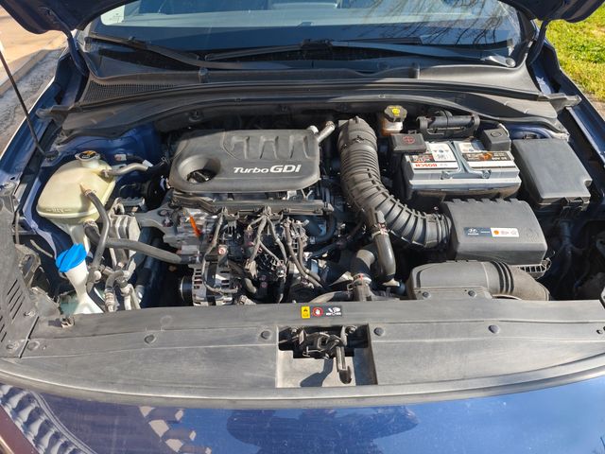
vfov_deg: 58.9
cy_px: 227
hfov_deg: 73.9
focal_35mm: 23
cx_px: 302
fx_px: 402
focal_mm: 6.19
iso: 50
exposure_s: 1/100
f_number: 1.65
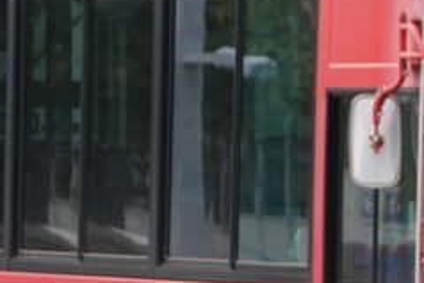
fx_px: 9887
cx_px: 397
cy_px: 297
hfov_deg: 2.5
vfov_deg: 1.6
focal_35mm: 839
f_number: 6.3
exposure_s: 1/160
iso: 400
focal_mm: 130
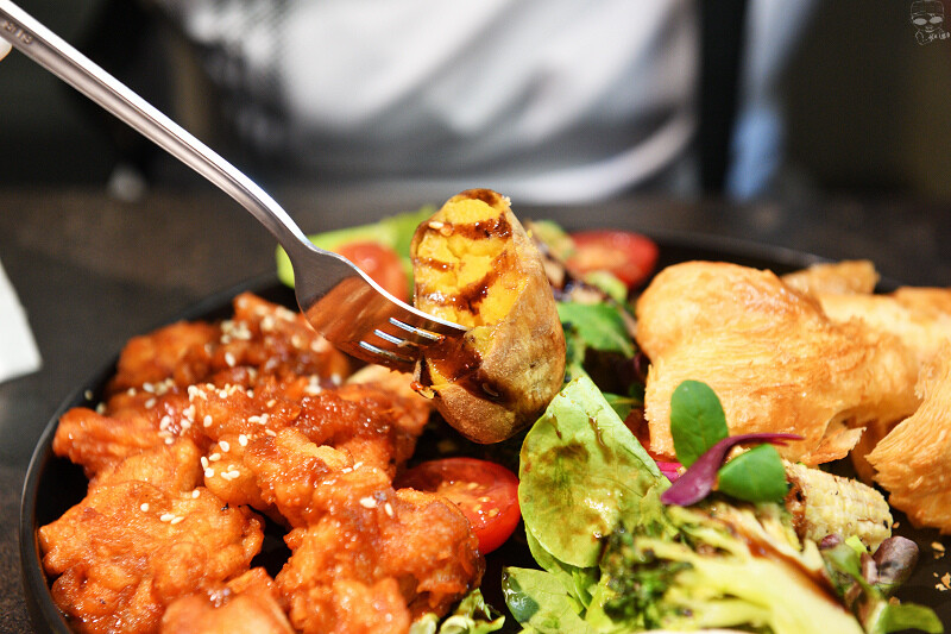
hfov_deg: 28.8
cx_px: 476
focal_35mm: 70
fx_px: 1849
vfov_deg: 19.4
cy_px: 317
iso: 1600
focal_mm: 70
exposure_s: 1/80
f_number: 5.6
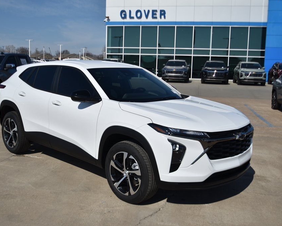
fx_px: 342
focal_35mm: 41
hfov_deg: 44.7
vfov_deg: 36.5
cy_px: 112
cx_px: 126
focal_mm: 24
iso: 100
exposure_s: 1/2000
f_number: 4.5
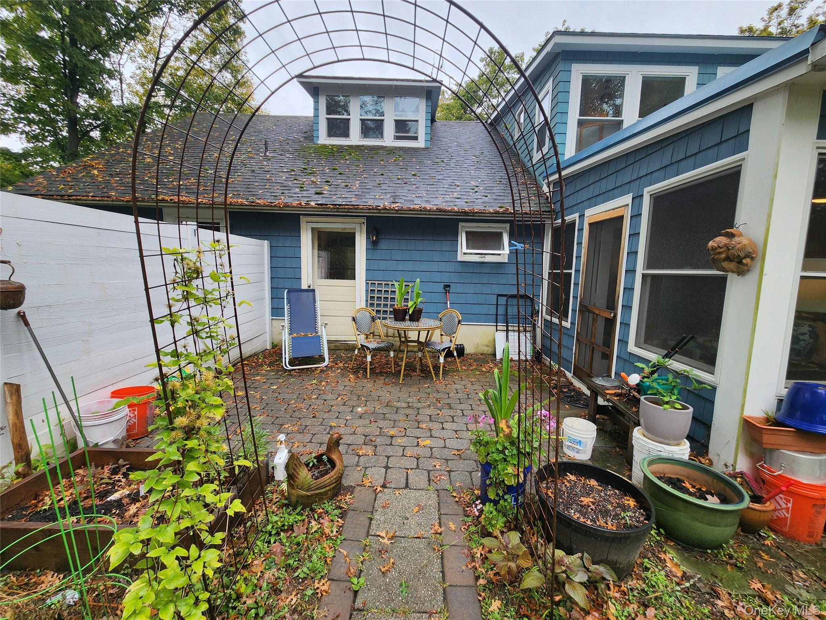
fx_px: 310
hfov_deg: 106.2
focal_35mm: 13
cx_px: 413
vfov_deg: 89.9
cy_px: 310
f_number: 2.2
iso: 50
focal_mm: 2.2
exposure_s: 1/243
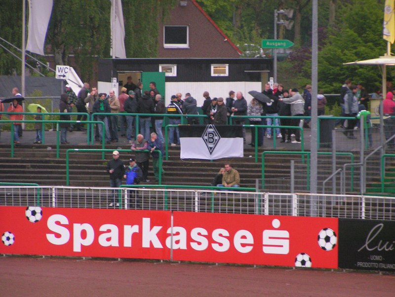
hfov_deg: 8.0
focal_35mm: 247
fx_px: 2818
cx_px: 198
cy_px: 148
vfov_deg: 6.0
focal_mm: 37.8
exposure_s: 1/100
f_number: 3.5
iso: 200
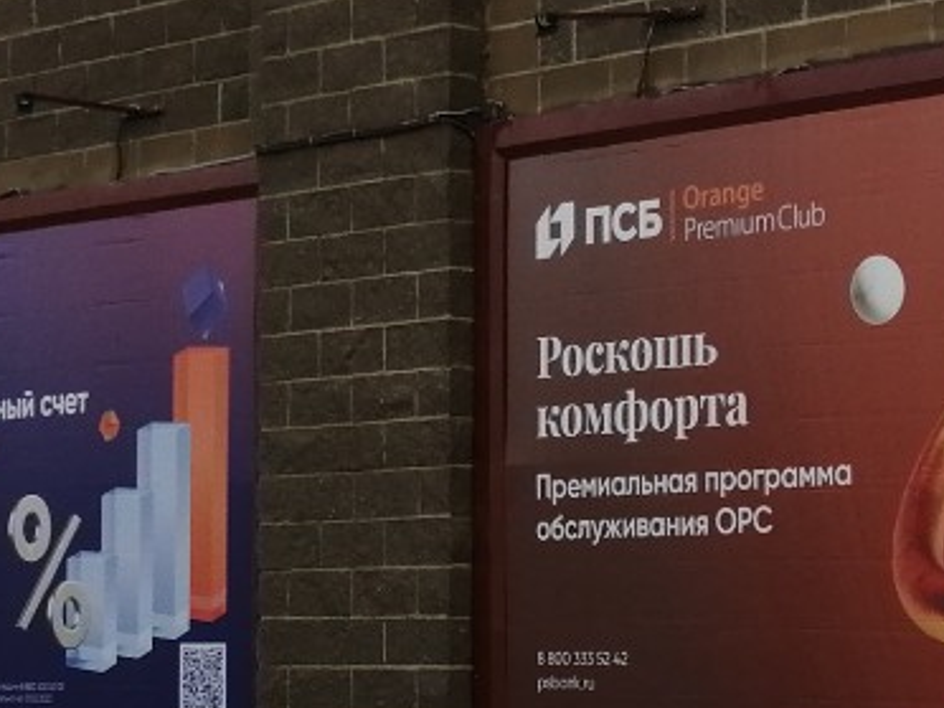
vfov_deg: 10.9
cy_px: 259
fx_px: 3709
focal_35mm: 136
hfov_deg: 14.4
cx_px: 237
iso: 50
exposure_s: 1/667
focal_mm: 3.88
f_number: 1.8
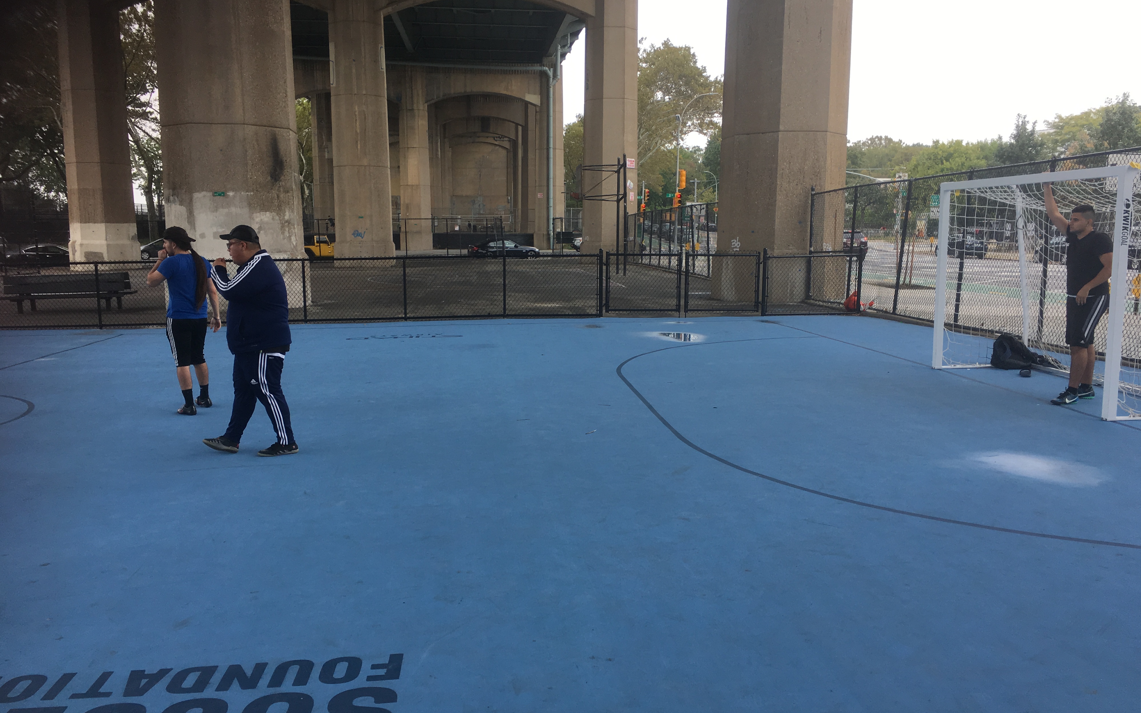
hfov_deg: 61.2
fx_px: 964
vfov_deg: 40.6
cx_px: 571
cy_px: 393
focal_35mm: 31
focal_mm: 4.15
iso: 25
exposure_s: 1/326
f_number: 2.2
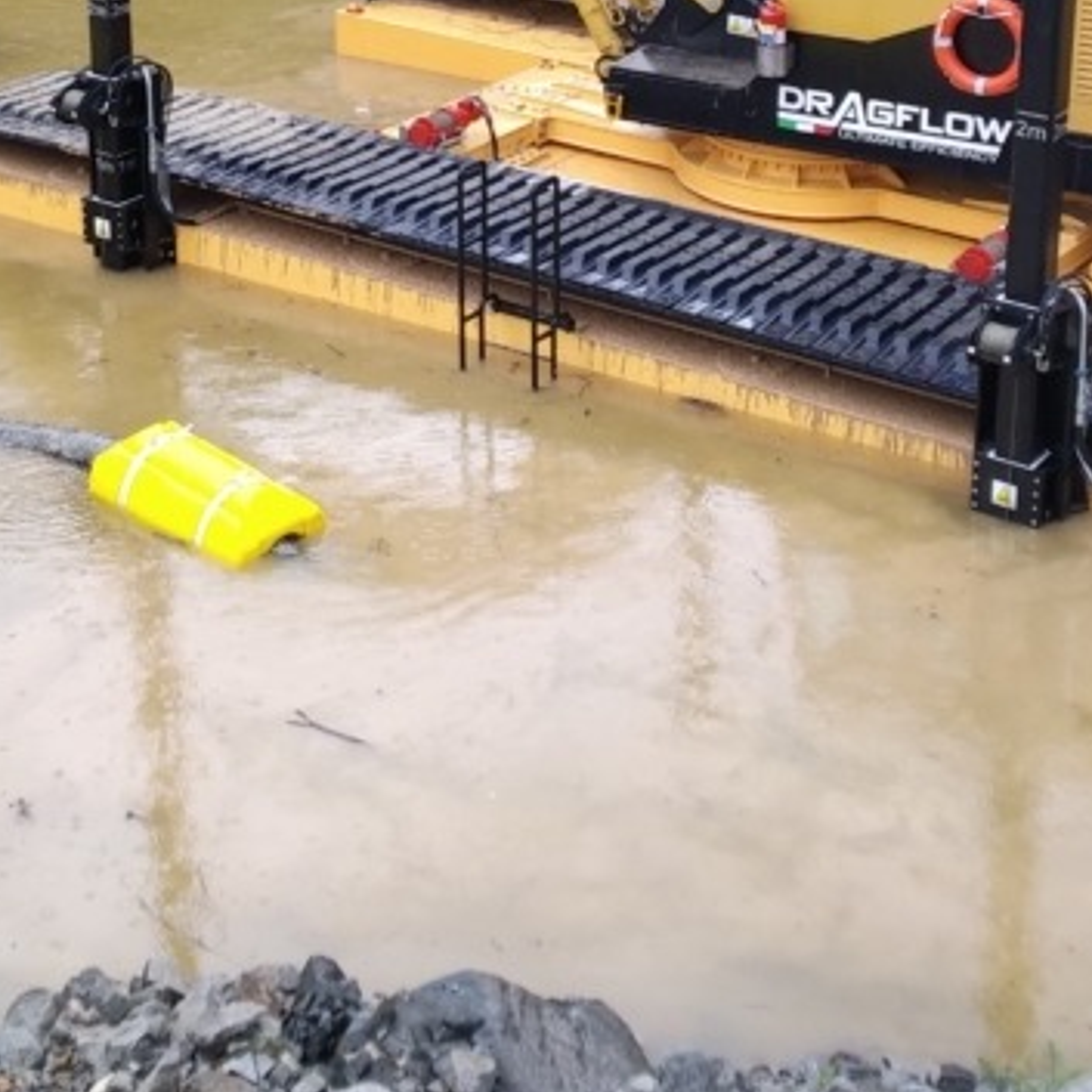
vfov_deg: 24.8
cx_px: 529
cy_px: 73
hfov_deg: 25.7
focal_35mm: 67
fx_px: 2391
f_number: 2.2
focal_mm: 3.82
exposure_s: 1/153
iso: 100
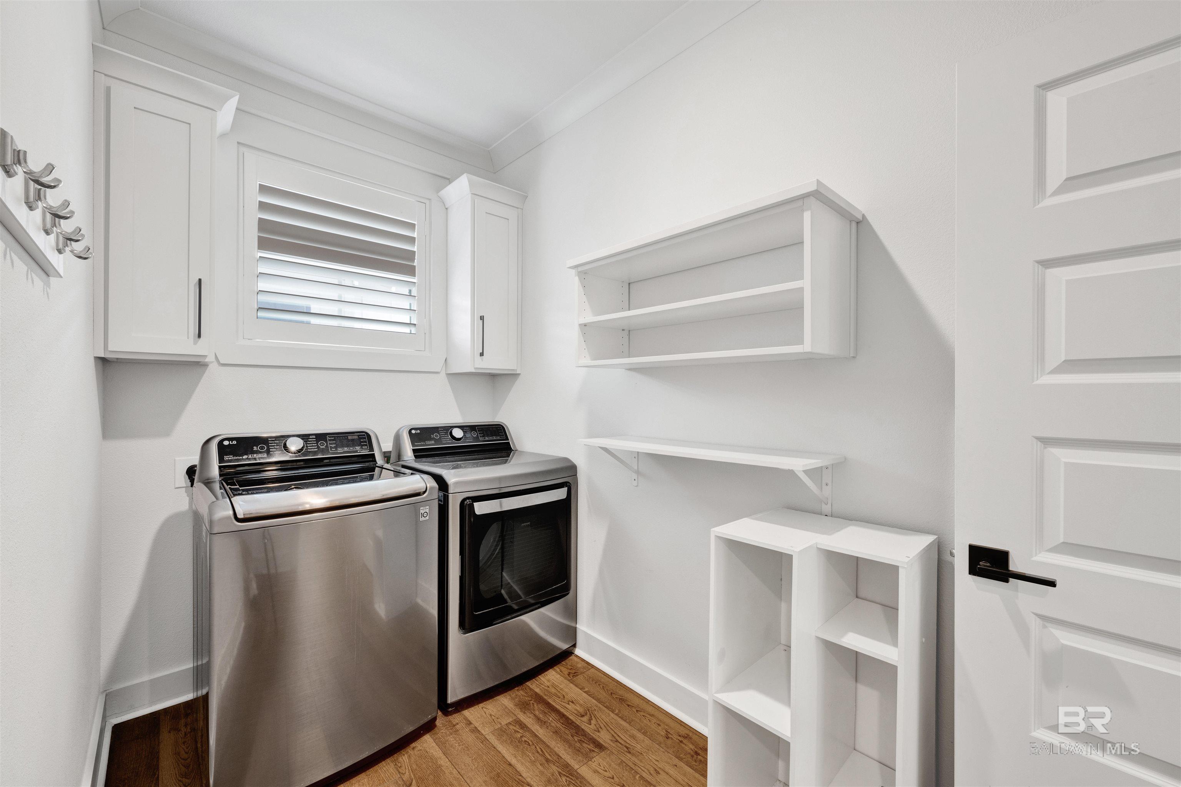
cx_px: 590
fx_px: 459
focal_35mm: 14
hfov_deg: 104.3
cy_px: 394
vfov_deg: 81.2
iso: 400
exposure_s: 1/3
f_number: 13
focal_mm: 14
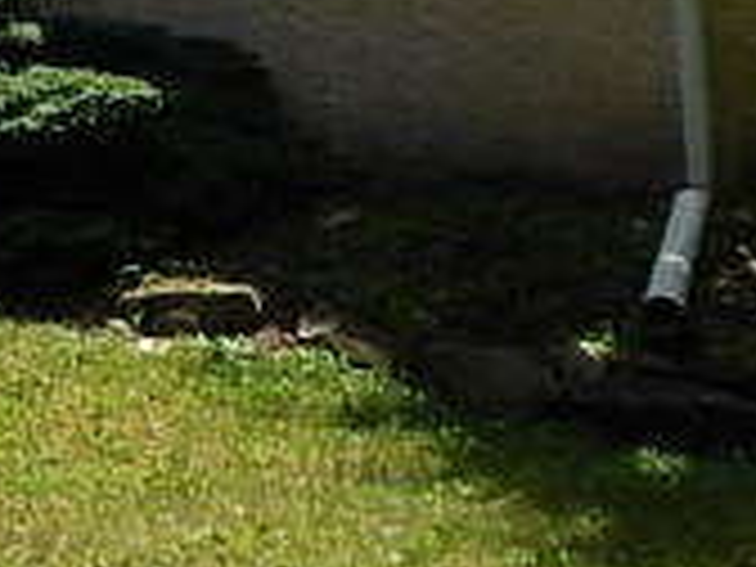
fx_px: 3058
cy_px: -648
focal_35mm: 140
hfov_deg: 13.3
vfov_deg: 9.7
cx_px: -360
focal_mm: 4
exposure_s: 1/400
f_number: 6
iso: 125
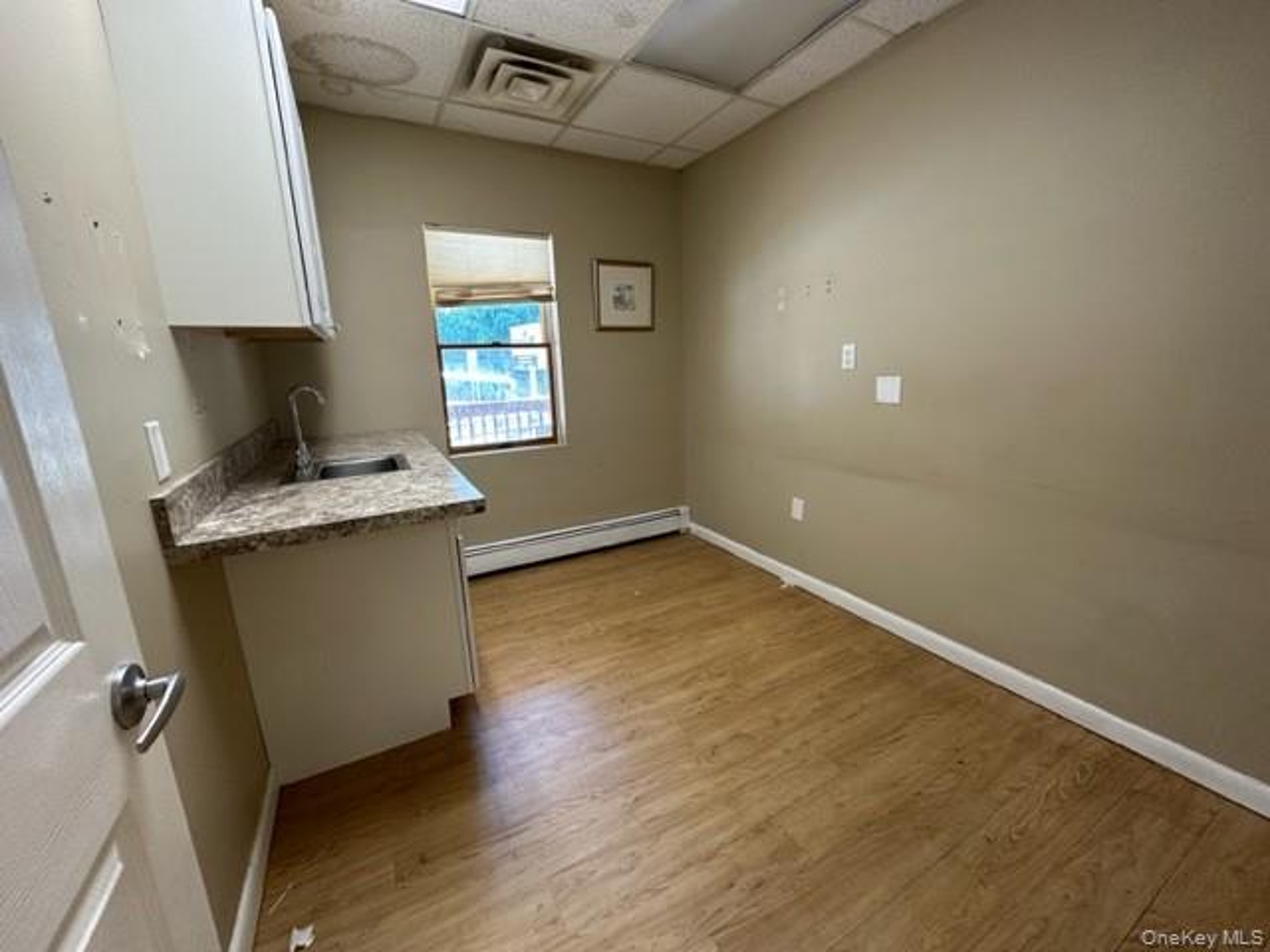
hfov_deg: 102.1
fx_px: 514
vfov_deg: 85.7
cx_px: 635
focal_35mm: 14
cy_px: 476
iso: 200
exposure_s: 1/60
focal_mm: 2.22
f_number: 2.2
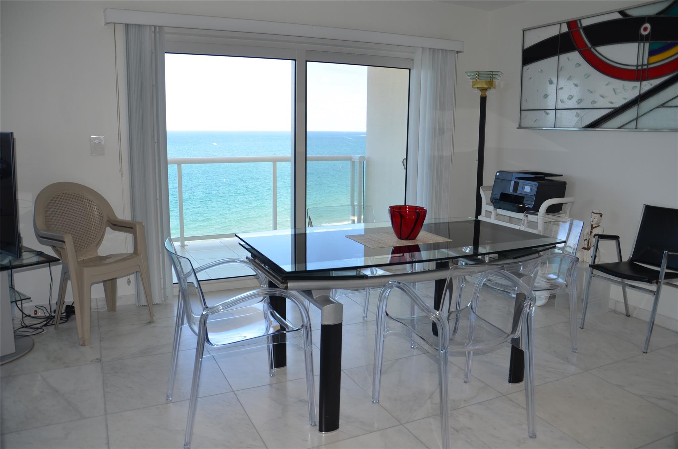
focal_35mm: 27
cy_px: 224
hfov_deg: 67.5
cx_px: 339
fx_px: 507
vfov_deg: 47.7
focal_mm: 18
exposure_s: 1/125
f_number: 3.5
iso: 200
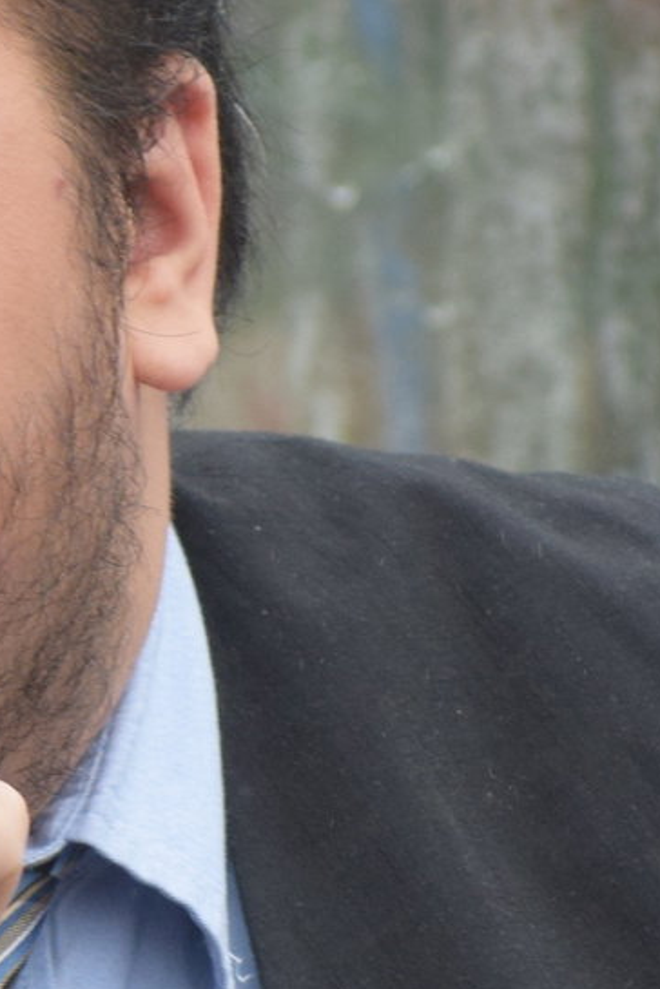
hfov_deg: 0.9
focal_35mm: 1581
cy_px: 694
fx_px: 43474
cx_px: -112
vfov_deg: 1.3
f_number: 6
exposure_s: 1/500
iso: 800
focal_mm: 240
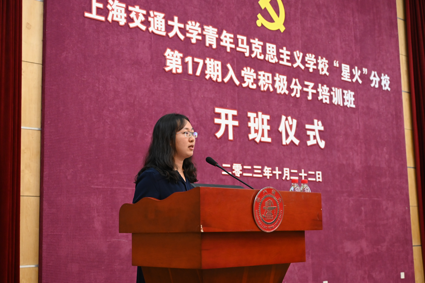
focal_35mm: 49
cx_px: 212
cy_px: 142
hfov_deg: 40.4
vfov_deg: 27.5
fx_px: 578
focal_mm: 49
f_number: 4
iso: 3200
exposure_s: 1/100
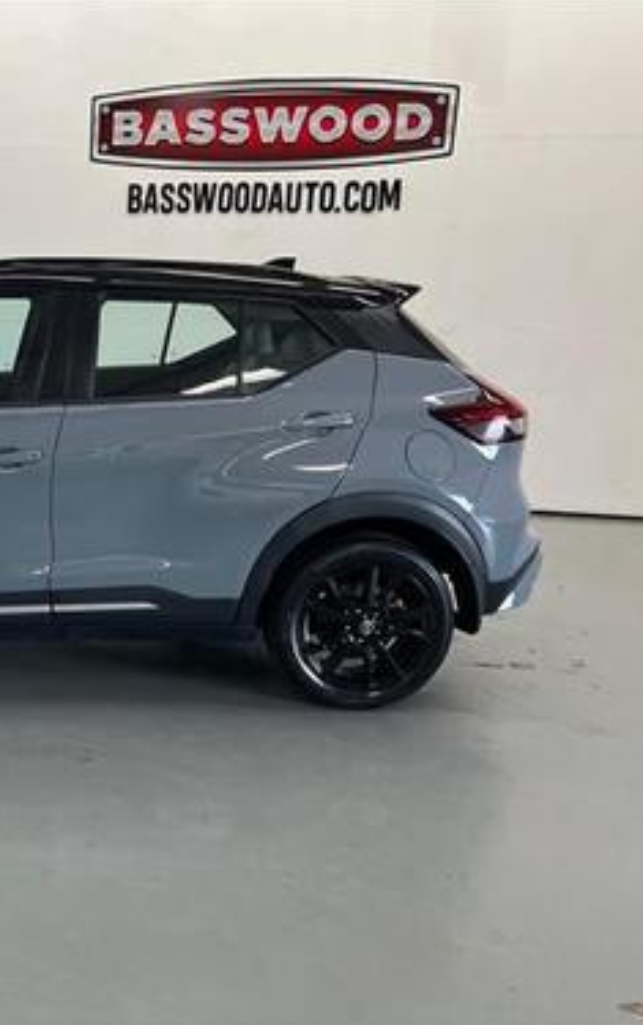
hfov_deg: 31.6
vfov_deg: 52.7
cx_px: -14
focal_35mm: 37
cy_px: 511
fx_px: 1035
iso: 100
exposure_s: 1/120
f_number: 1.5
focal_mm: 5.7
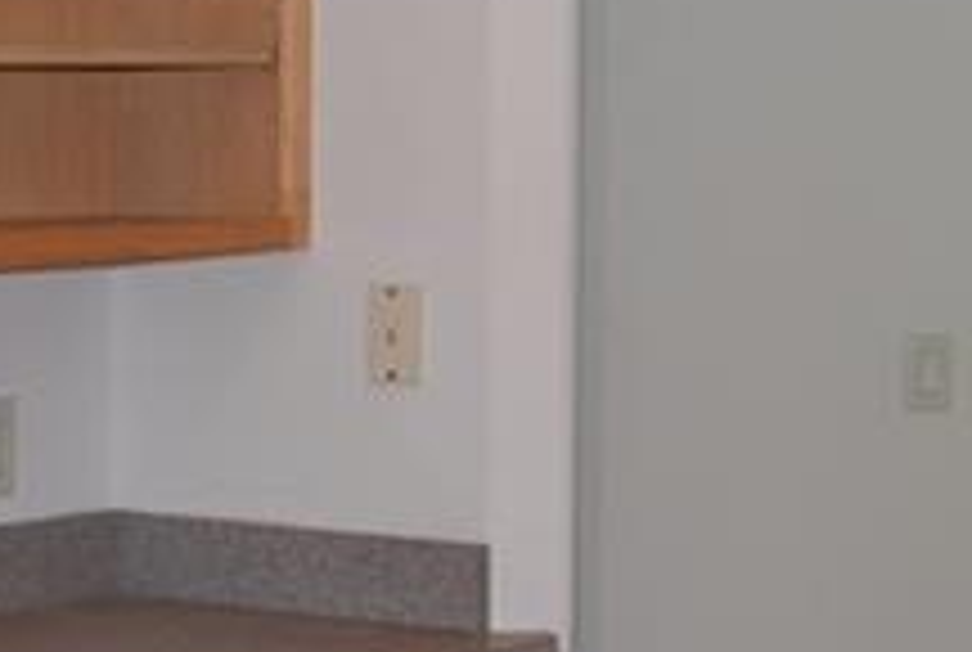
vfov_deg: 10.8
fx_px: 3463
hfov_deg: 15.7
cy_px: 326
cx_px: 45
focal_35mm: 128
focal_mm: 18
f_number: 3.5
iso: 200
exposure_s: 1/60
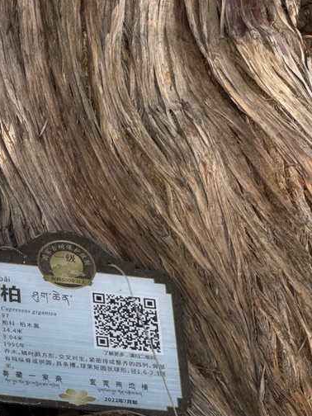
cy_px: 243
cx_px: 88
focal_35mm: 244
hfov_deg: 6.1
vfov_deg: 8.1
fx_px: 2932
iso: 64
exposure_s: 1/163
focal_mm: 15.66
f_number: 2.8
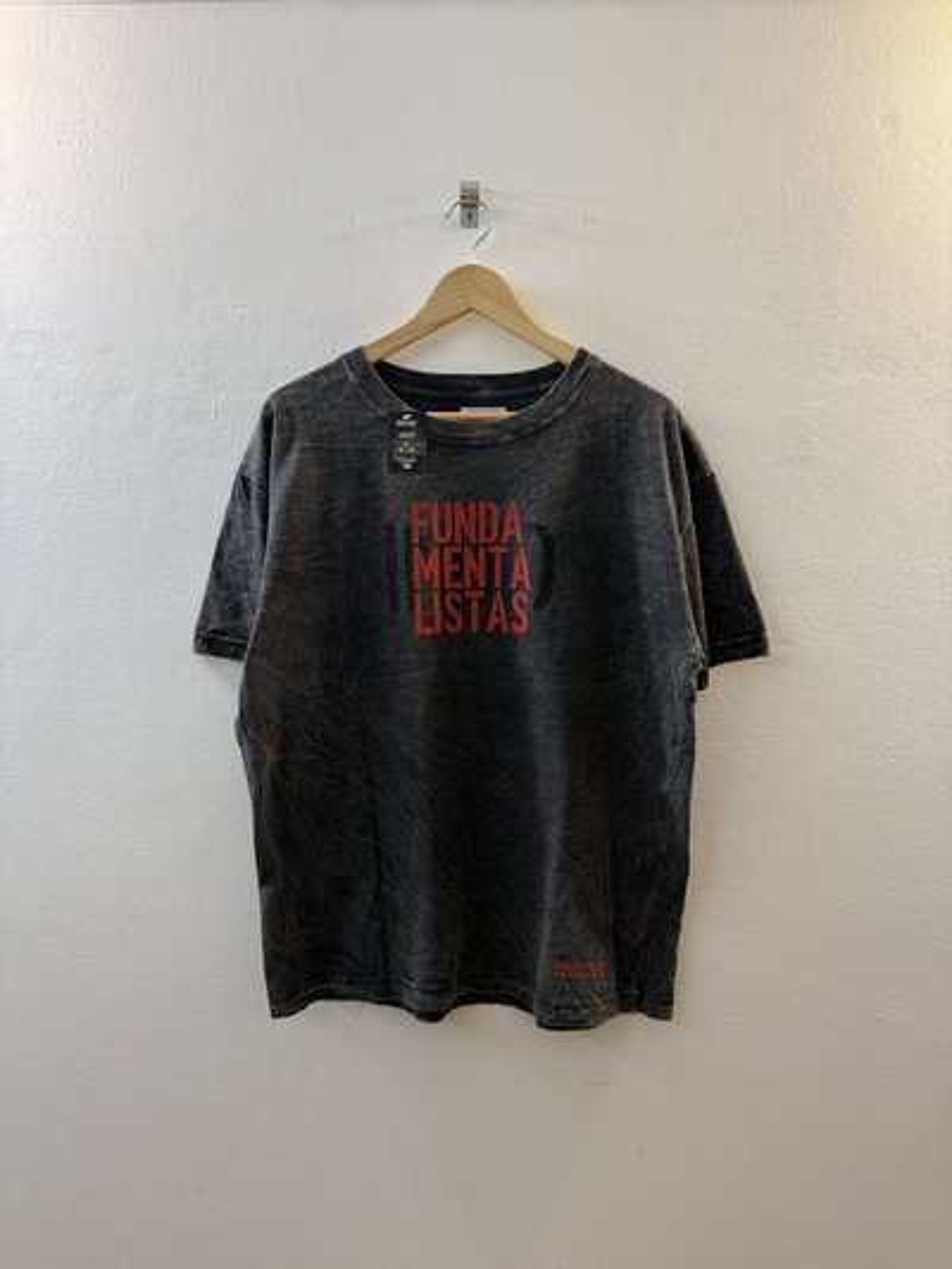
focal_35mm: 24
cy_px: 634
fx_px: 880
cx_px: 476
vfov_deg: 71.6
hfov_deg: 56.8
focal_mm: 6.76
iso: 125
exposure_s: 1/100
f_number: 1.78
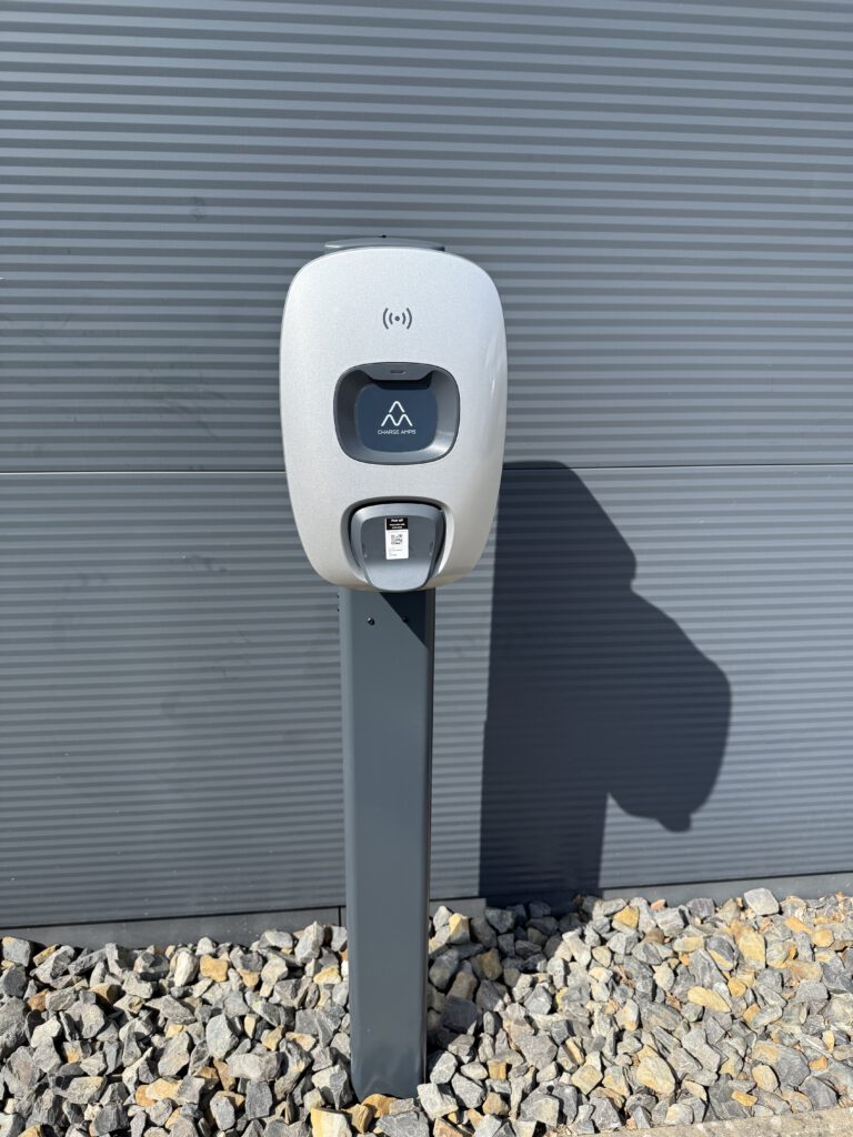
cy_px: 568
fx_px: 789
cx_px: 426
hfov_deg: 56.8
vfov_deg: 71.6
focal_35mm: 24
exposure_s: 1/2801
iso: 80
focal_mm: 6.76
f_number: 1.78
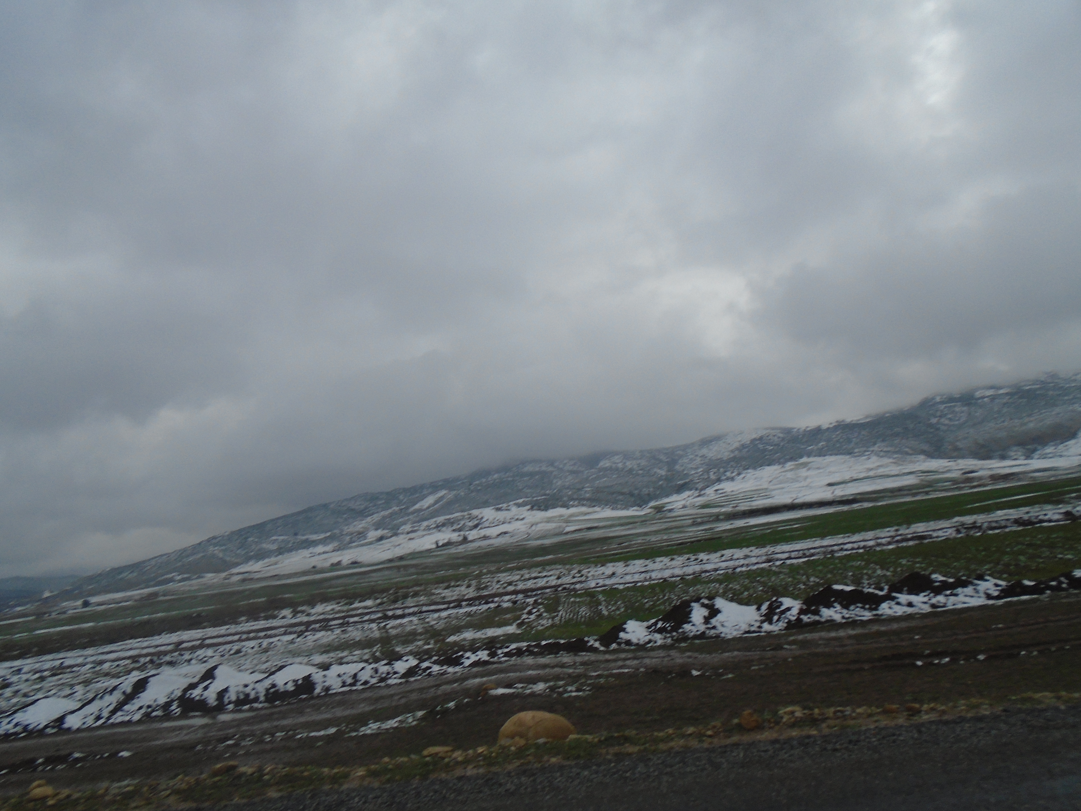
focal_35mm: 26
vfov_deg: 53.1
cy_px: 406
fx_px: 812
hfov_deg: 67.3
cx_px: 540
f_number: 8
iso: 100
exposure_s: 1/250
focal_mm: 4.6
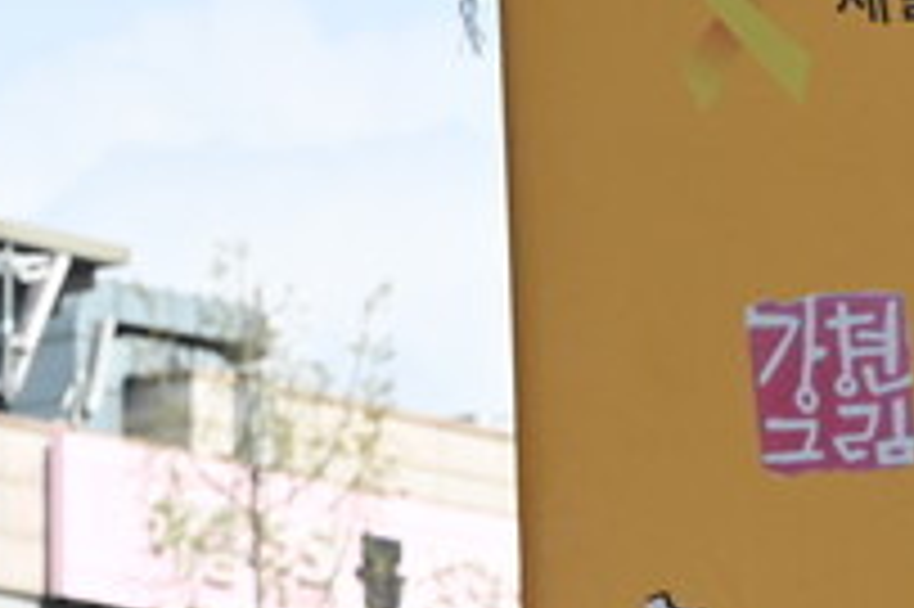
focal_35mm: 441
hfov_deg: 4.7
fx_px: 11187
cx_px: 1085
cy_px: 1302
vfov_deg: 3.1
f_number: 6.3
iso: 100
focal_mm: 70
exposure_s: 1/250
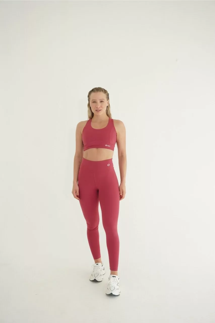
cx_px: 108
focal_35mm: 38
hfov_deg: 35.5
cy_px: 162
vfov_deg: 51.3
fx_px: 336
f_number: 5
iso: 125
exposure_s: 1/125
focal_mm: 25
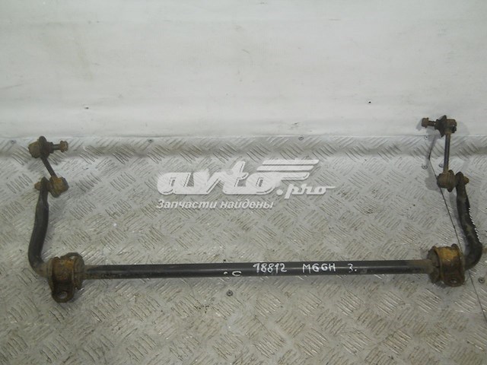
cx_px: 244
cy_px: 182
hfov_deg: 45.8
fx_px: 577
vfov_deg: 35.1
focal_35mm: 41
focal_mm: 6.72
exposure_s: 1/30
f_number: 3.1
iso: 125
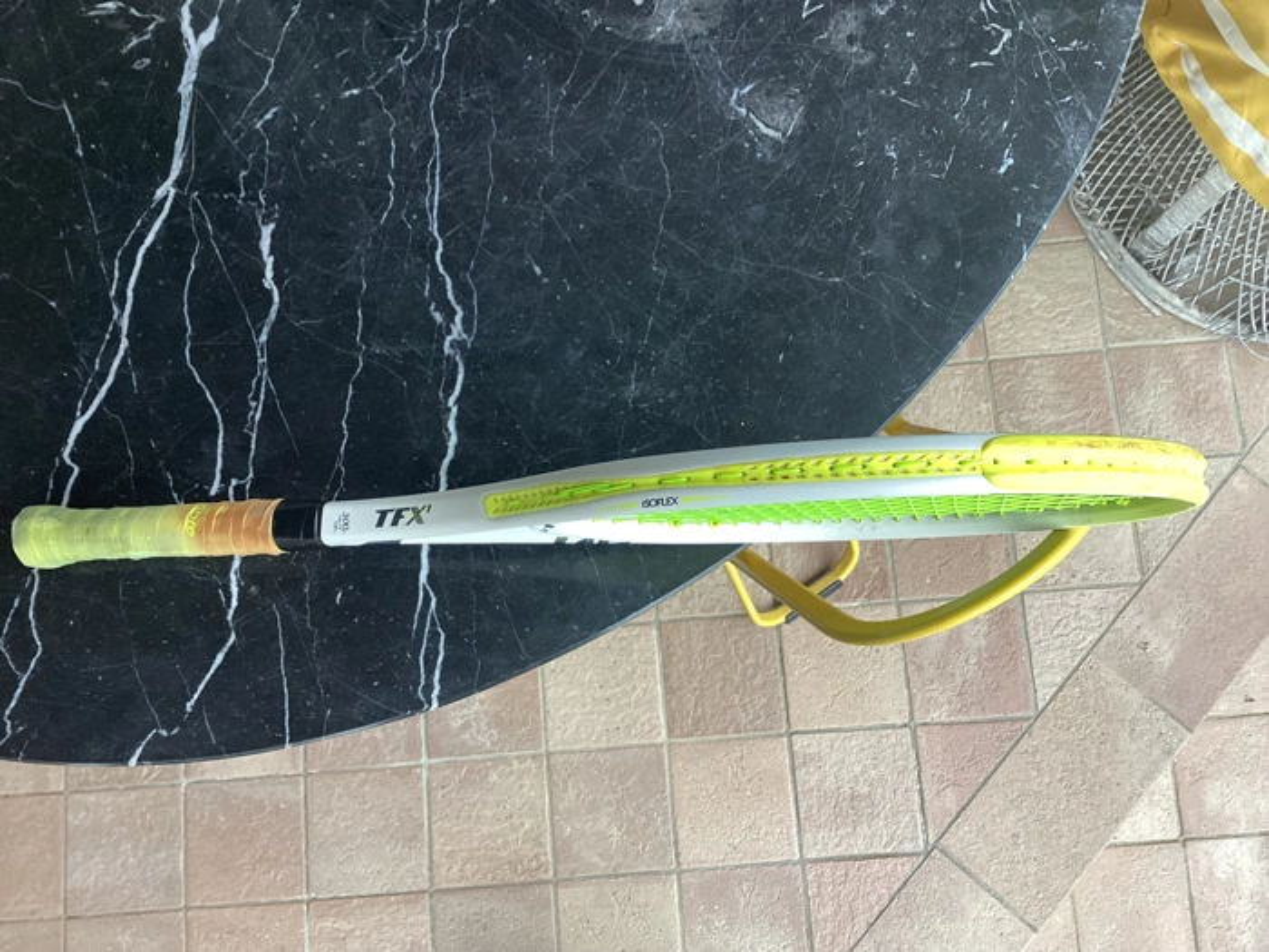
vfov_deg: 45.4
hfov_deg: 58.4
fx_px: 1136
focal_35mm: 31
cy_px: 476
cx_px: 634
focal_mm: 3.3
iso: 100
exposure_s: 1/100
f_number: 2.4
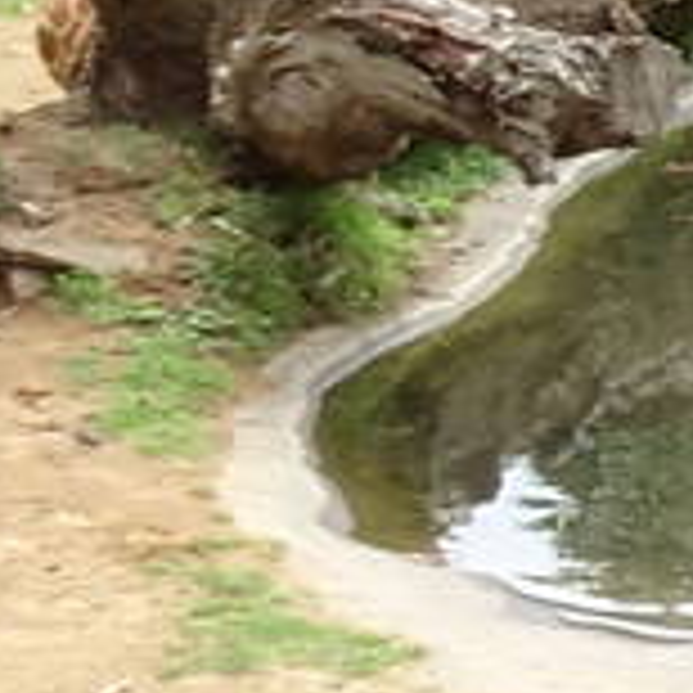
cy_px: -482
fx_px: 15628
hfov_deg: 2.5
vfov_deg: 2.5
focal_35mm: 690
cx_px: 3186
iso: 80
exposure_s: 1/160
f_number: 5
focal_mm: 12.87
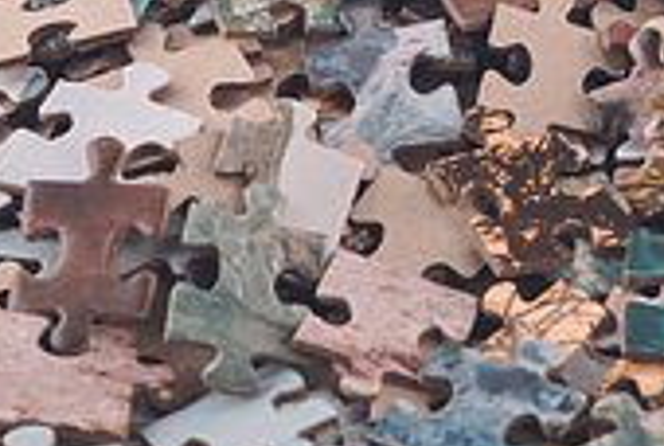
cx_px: 527
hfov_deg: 5.6
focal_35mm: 370
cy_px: 90
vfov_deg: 3.7
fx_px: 6836
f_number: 9
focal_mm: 105
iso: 64
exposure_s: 1/200
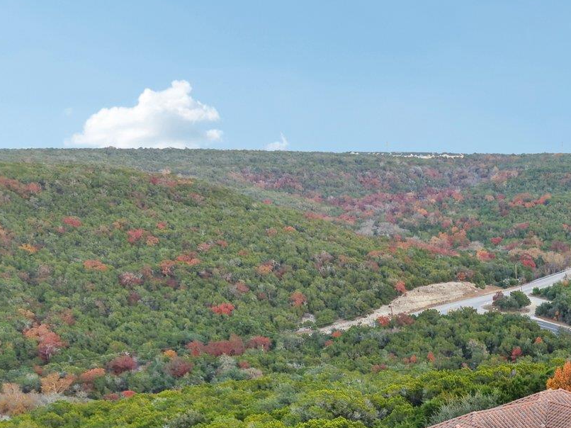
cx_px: 654
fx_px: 1006
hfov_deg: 28.3
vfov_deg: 21.9
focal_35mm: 61
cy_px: 539
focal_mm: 8.7
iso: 200
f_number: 1.8
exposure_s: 1/90
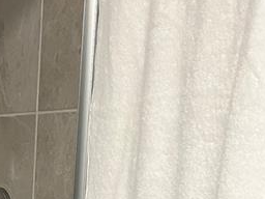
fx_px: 796
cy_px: 343
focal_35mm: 104
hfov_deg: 17.7
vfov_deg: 13.0
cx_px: -79
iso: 125
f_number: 1.5
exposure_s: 1/60
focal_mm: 5.7
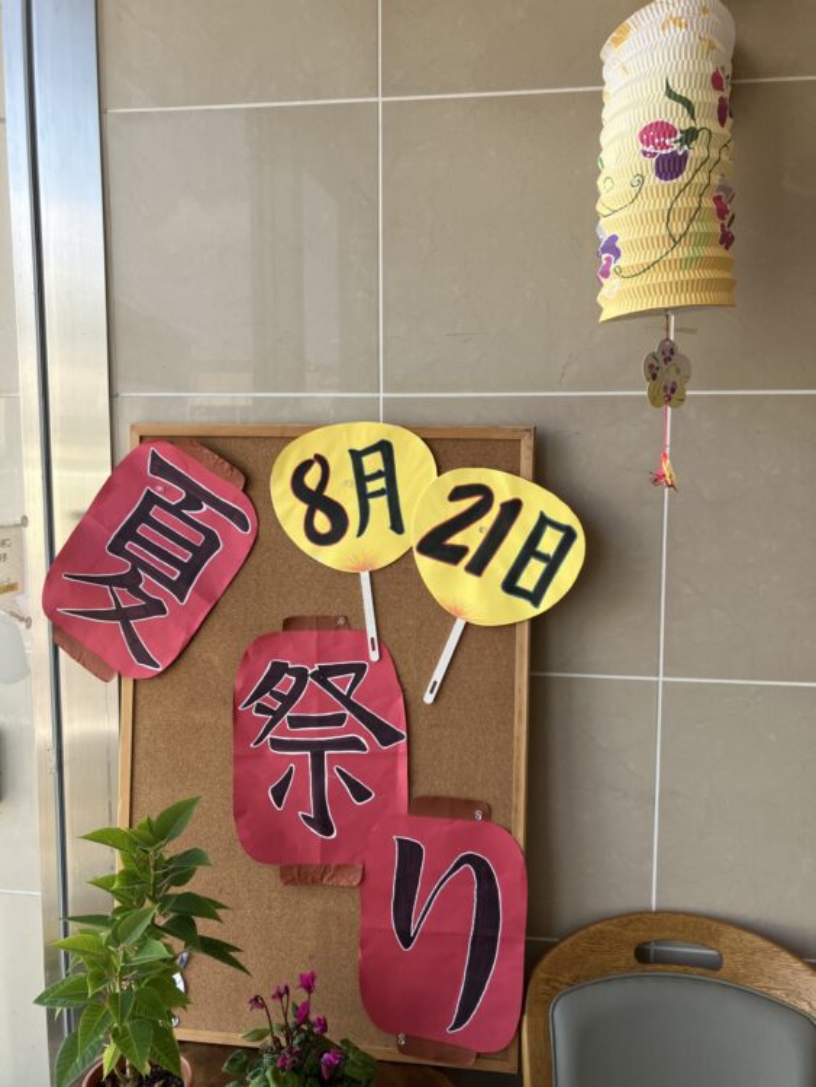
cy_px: 544
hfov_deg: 49.8
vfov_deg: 63.4
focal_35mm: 28
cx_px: 408
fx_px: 880
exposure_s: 1/169
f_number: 1.8
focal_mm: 3.99
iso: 25
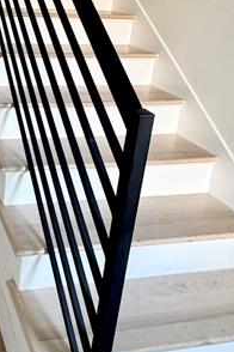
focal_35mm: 38
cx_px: -42
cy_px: 73
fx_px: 370
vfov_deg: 48.0
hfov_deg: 30.2
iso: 320
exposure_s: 1/79
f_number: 2.2
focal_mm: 2.22
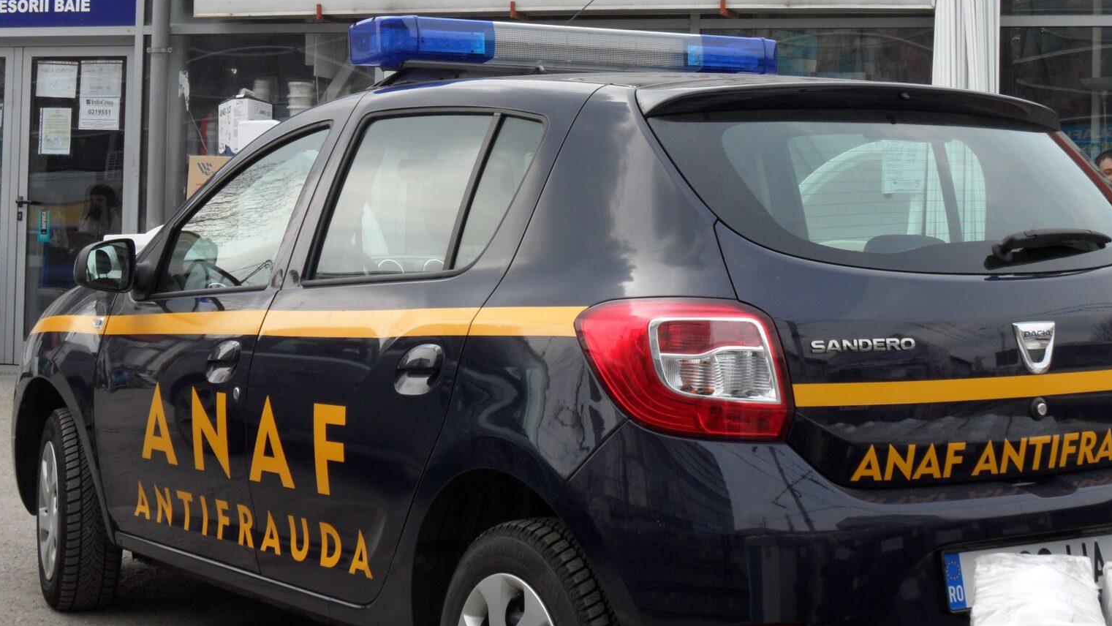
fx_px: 1946
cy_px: 230
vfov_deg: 18.2
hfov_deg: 31.9
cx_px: 559
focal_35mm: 66
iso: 80
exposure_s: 1/180
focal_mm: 10.3
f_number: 5.6
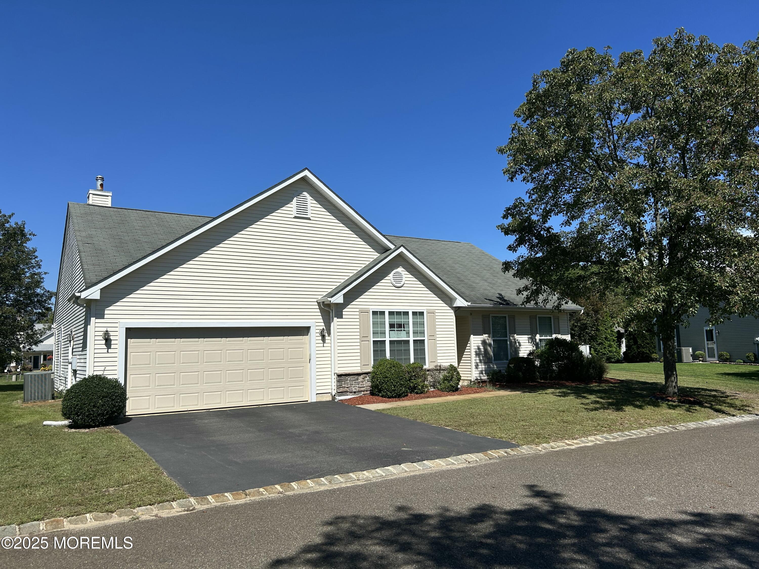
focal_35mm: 26
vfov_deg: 53.1
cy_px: 284
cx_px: 380
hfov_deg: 67.3
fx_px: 570
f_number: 1.5
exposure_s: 1/6993
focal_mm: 5.7
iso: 50
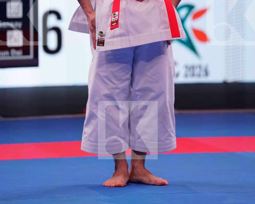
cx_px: 128
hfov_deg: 6.8
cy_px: 16
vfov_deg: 5.5
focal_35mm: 283
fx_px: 2136
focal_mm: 200
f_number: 2.8
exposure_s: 1/500
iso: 1250
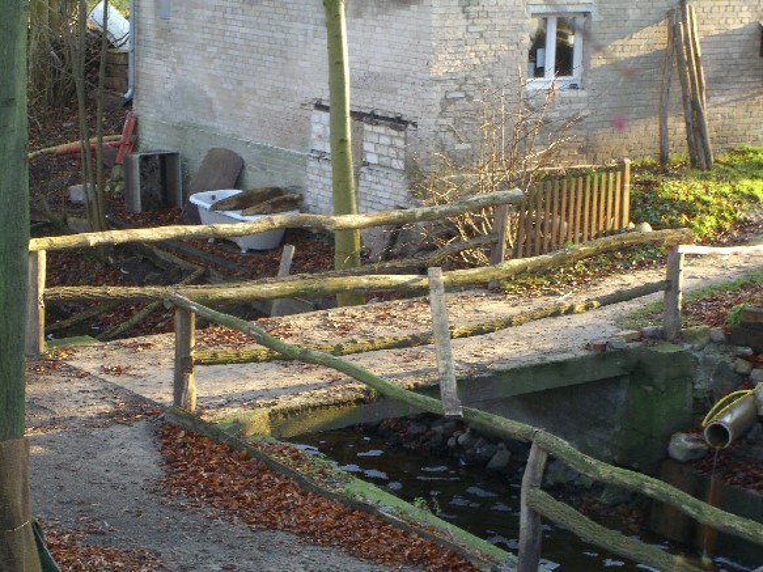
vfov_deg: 13.0
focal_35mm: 114
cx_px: 382
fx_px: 2512
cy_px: 286
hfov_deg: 17.3
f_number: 5.1
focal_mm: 23.7
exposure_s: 1/40
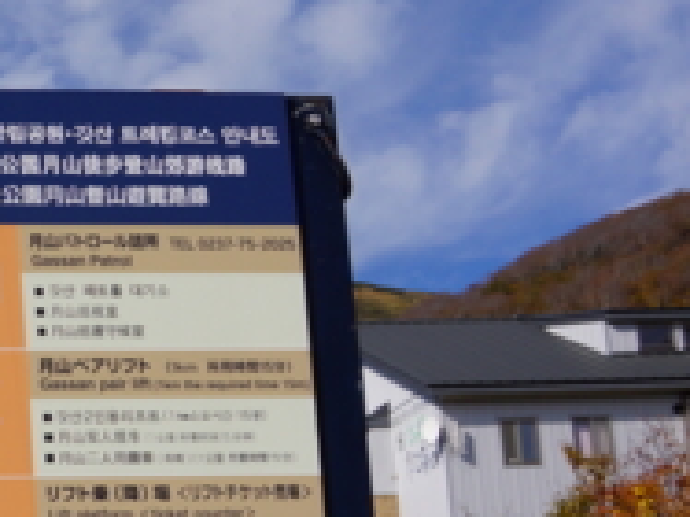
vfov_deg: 13.3
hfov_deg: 15.5
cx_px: -517
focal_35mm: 111
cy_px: 297
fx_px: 2211
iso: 100
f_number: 13
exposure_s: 1/250
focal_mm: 18
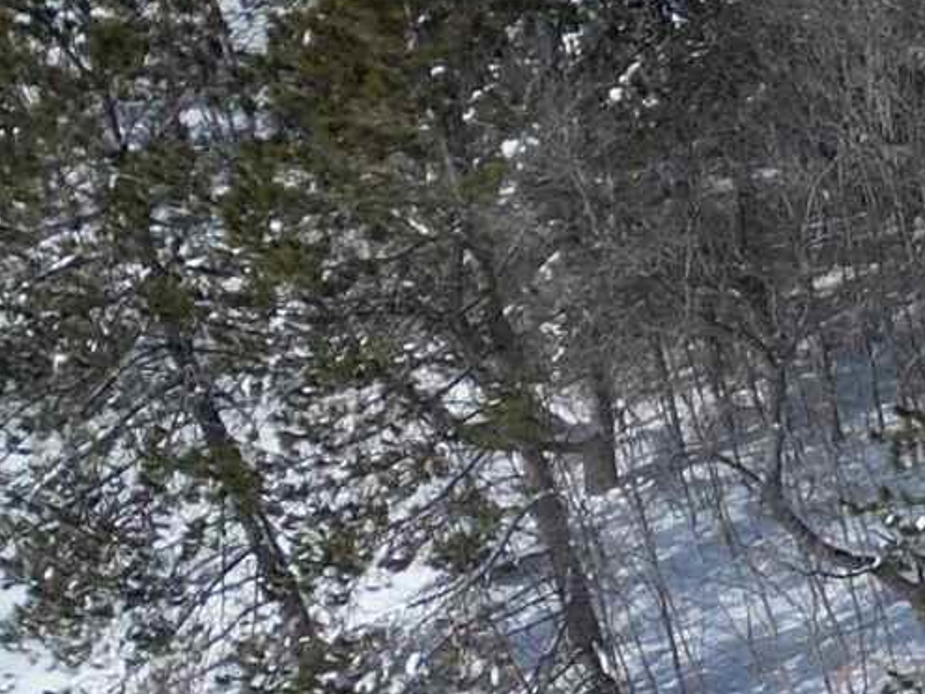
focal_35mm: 149
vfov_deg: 9.8
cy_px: -172
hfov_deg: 10.9
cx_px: 2332
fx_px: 3981
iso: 200
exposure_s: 1/3200
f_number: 1.7
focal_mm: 6.72
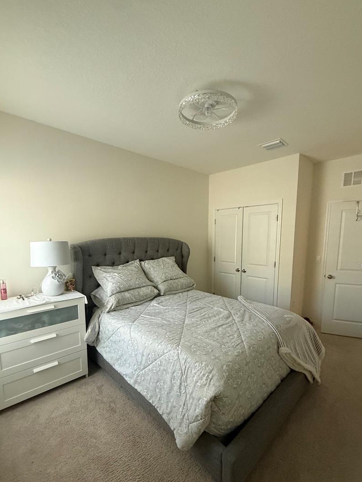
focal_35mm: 16
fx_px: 223
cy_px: 265
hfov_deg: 78.1
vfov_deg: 94.2
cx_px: 183
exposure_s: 1/60
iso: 500
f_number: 2.2
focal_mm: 2.22
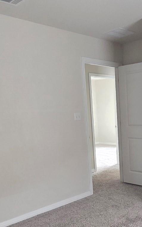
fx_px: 229
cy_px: 142
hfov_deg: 32.4
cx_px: 133
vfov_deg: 52.2
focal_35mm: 37
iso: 1000
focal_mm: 2.2
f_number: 2.2
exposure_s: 1/60
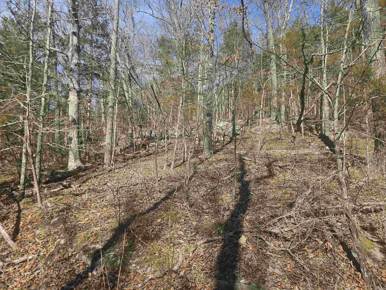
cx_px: 193
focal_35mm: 23
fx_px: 256
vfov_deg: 58.9
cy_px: 145
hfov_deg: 73.9
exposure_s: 1/1358
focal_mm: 5.4
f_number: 1.8
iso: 40
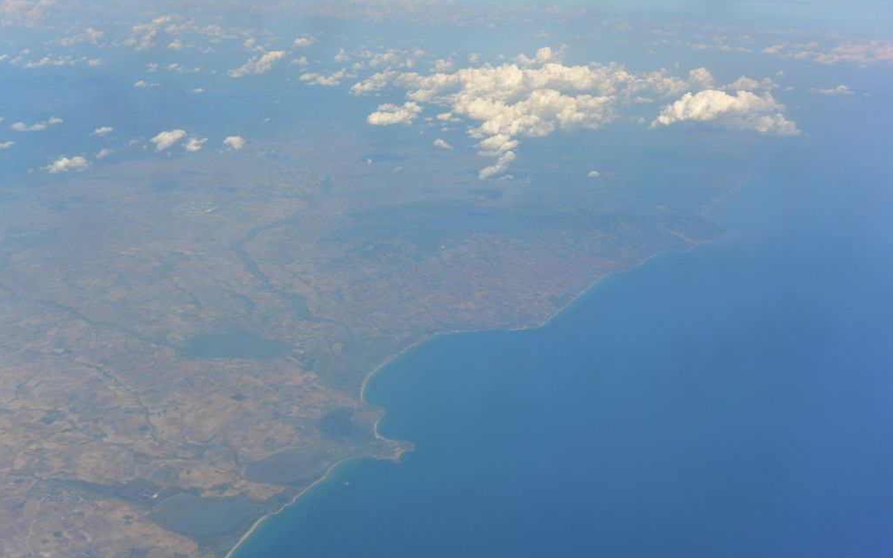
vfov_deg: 29.8
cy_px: 276
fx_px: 1046
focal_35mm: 43
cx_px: 446
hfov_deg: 46.2
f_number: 5
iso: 160
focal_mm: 15.7
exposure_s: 1/800
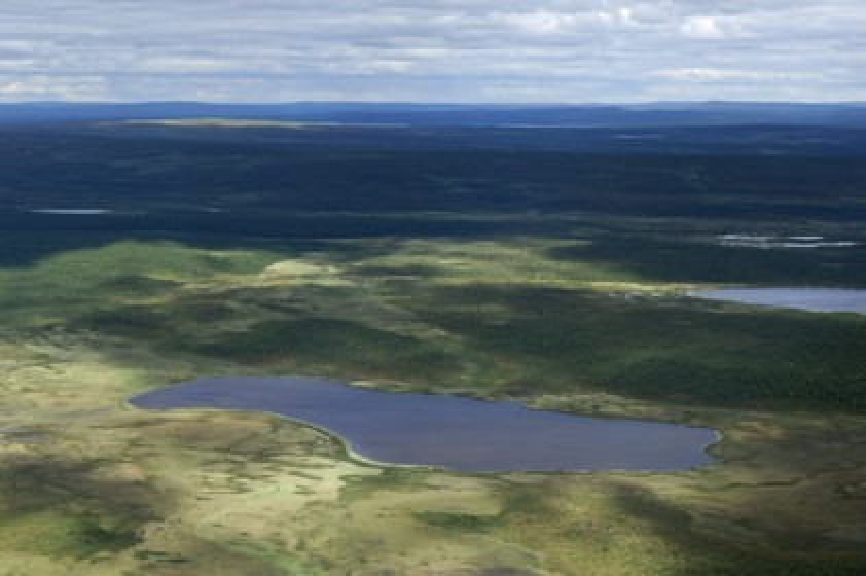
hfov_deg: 31.9
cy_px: 288
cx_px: 433
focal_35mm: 63
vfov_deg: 21.5
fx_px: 1514
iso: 100
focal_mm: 42
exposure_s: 1/750
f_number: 4
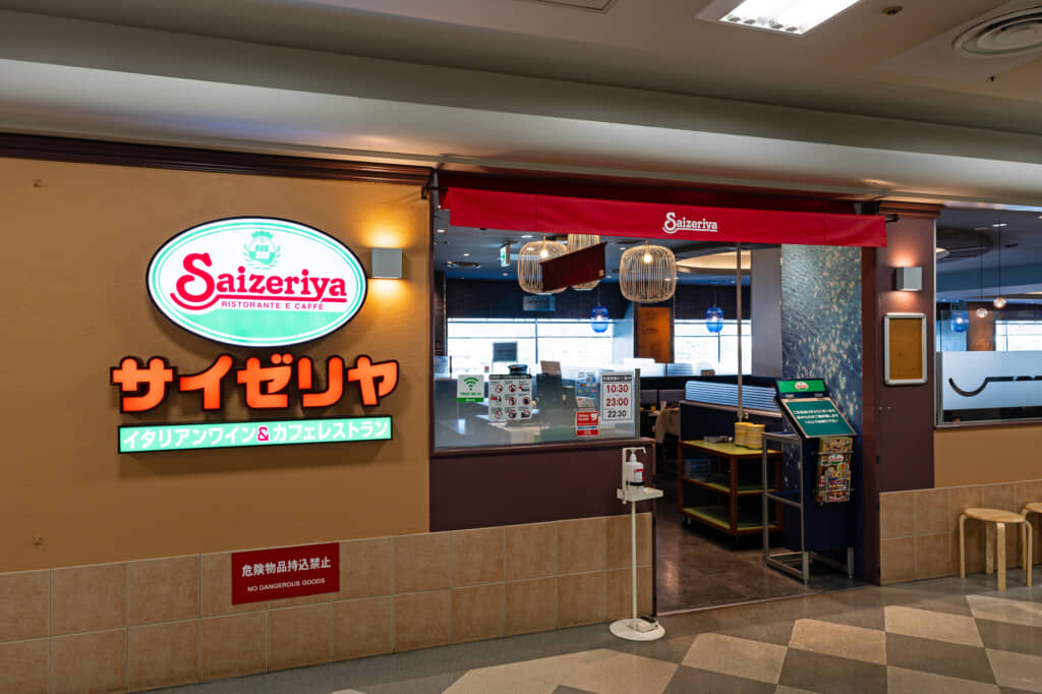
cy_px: 347
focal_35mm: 24
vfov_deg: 53.1
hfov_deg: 73.8
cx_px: 521
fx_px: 694
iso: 100
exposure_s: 1/15
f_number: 8
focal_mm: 24
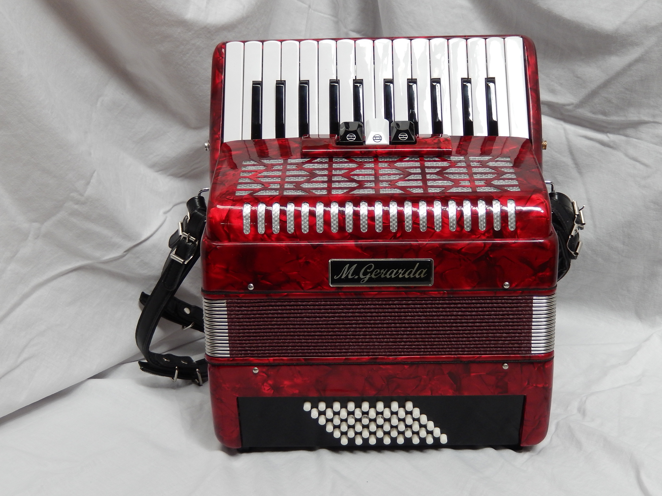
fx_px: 975
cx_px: 331
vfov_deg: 28.6
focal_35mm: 51
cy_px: 248
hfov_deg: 37.5
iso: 200
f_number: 4.5
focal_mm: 9.2
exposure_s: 1/40
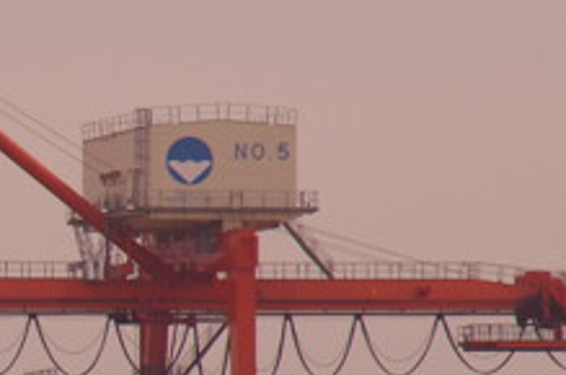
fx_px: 11552
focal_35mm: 736
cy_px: 447
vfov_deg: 1.9
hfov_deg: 2.8
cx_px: -496
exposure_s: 1/200
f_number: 10
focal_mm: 105
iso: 100
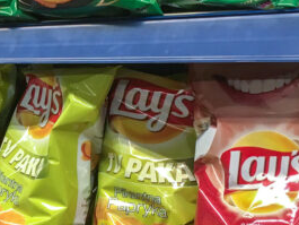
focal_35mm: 84
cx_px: -58
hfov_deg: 21.6
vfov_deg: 17.2
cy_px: 216
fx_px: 726
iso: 80
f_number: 2.2
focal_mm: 4.15
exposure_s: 1/33
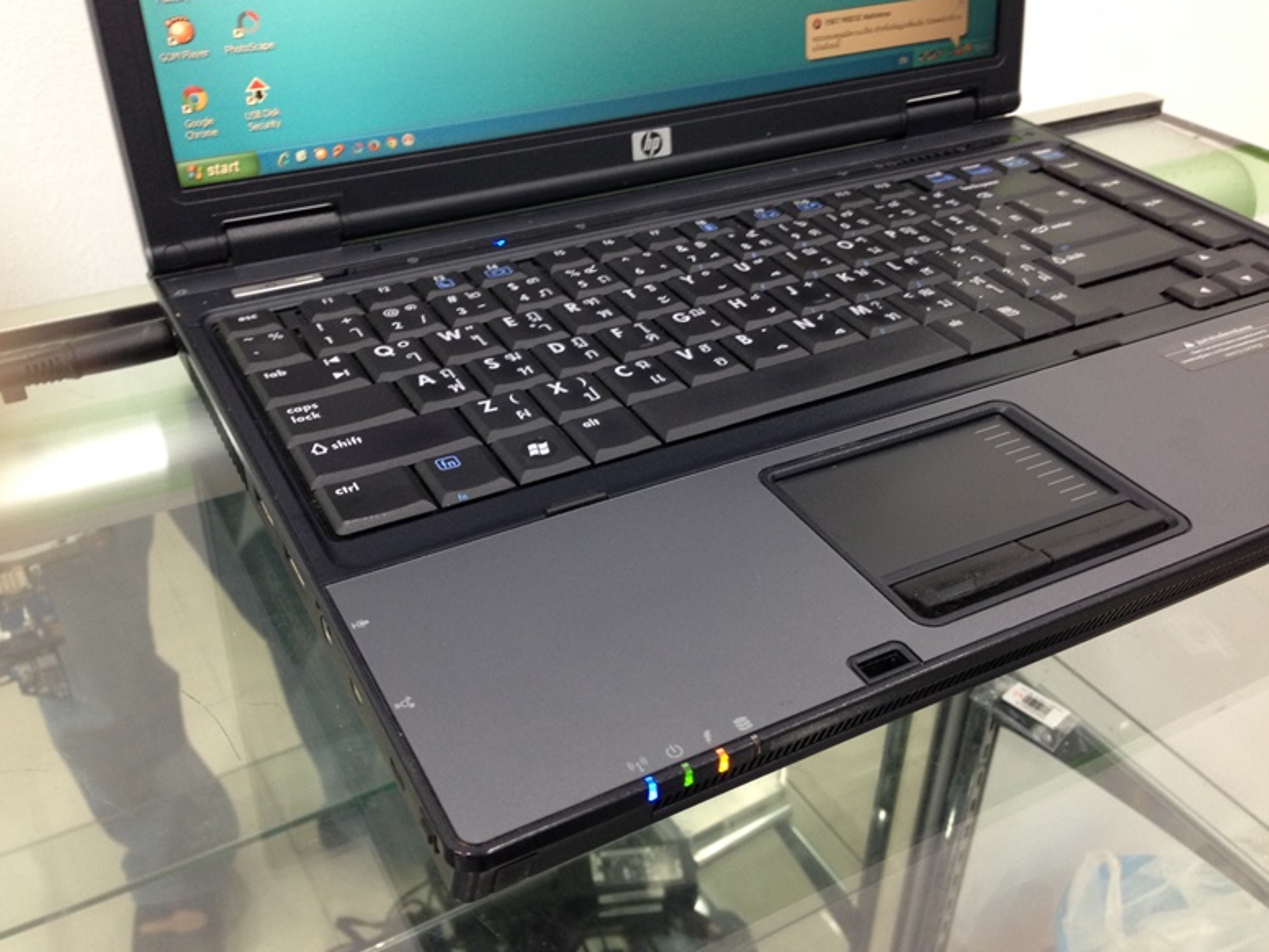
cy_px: 478
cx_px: 618
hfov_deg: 54.0
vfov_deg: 41.8
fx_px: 1246
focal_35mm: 34
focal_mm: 4.12
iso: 100
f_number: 2.4
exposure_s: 1/20
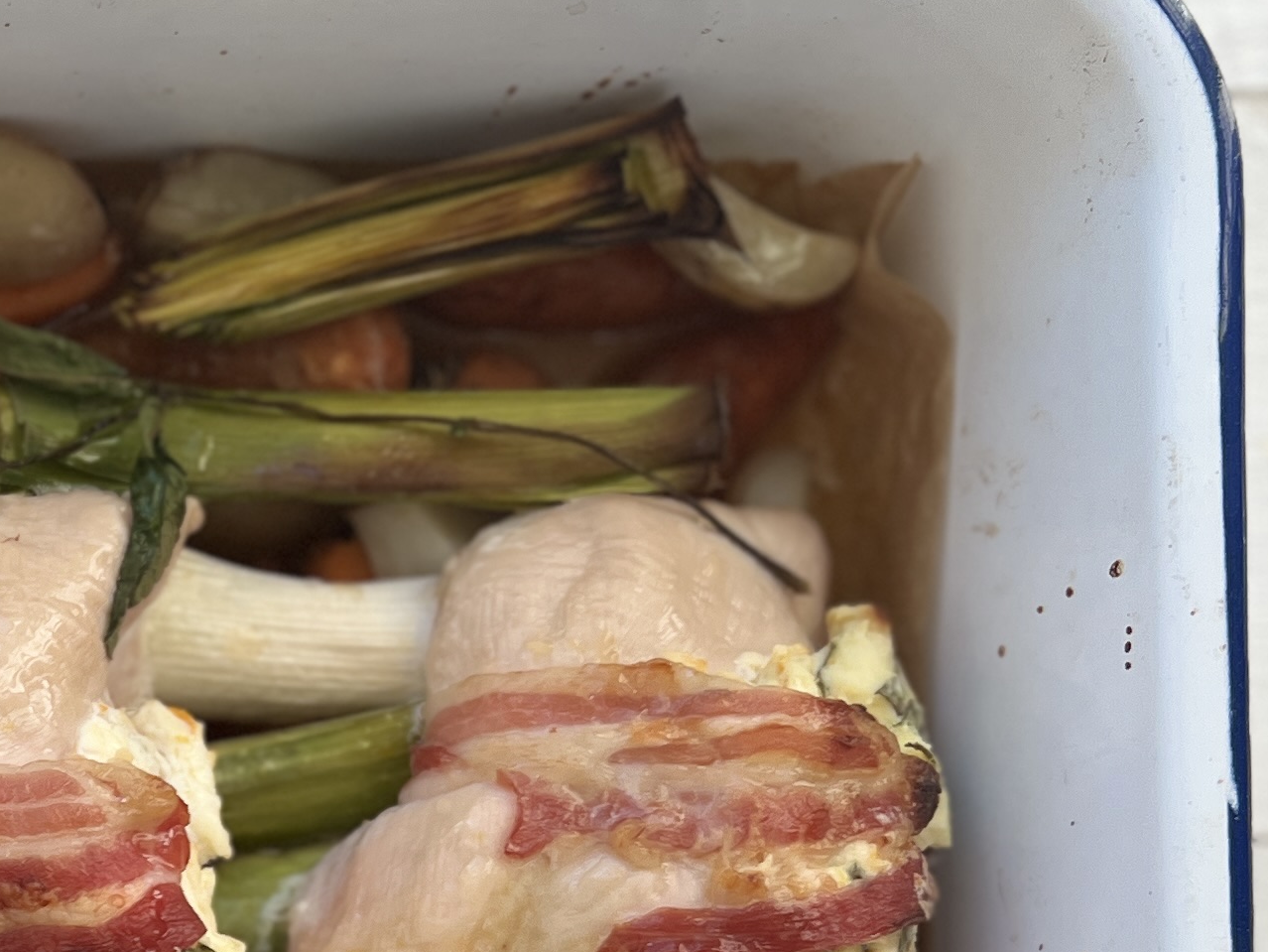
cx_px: -305
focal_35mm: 82
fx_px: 3004
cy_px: 1006
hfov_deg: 21.8
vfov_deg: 17.5
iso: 50
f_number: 1.5
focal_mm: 5.7
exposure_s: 1/431
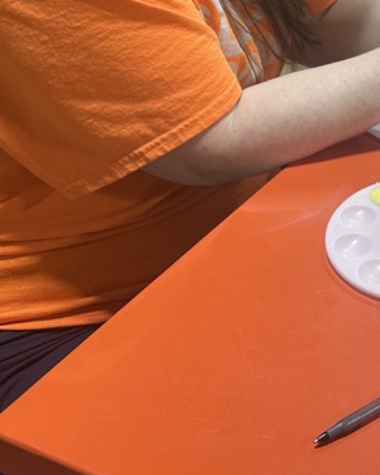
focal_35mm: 66
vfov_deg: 27.4
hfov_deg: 20.8
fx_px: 927
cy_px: 26
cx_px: 513
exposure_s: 1/120
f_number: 1.78
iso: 100
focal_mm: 6.86
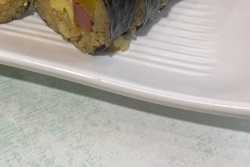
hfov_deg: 29.0
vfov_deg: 19.3
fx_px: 465
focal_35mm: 67
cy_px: -24
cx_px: 29
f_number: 1.8
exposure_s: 1/120
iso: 100
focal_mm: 4.25
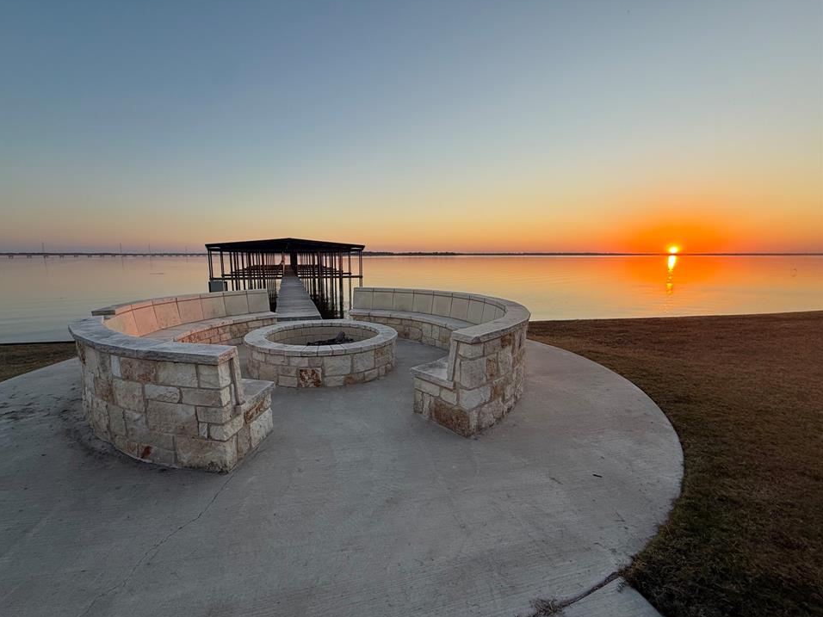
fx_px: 357
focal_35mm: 15
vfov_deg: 81.7
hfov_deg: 98.0
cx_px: 384
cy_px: 318
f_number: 2.2
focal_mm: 2.22
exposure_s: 1/257
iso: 50
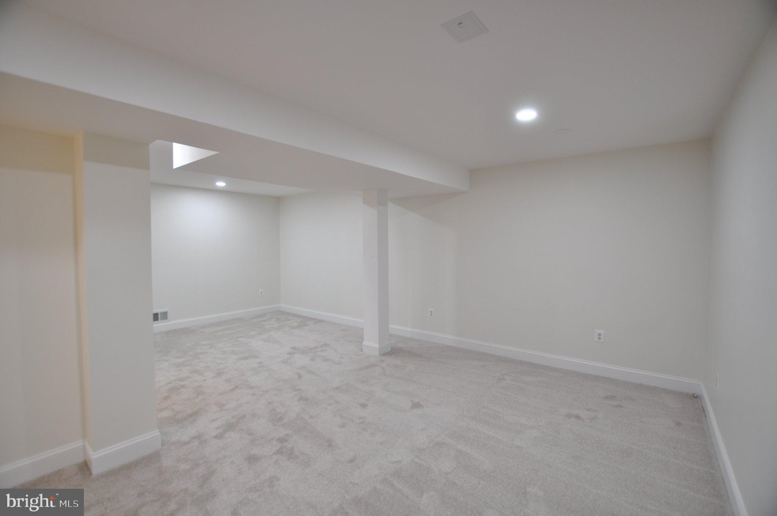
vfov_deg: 77.2
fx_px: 323
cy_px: 258
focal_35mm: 15
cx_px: 388
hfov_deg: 100.5
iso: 200
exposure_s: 1/20
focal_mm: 10
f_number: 3.5
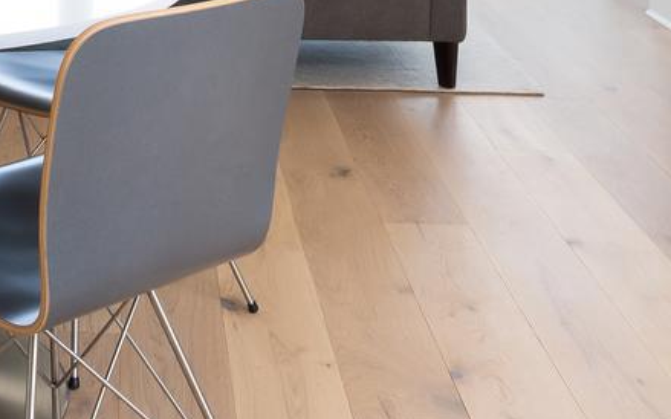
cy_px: -344
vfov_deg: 14.9
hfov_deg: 26.2
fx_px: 1389
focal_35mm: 76
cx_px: 60
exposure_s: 1/160
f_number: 14
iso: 800
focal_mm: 16
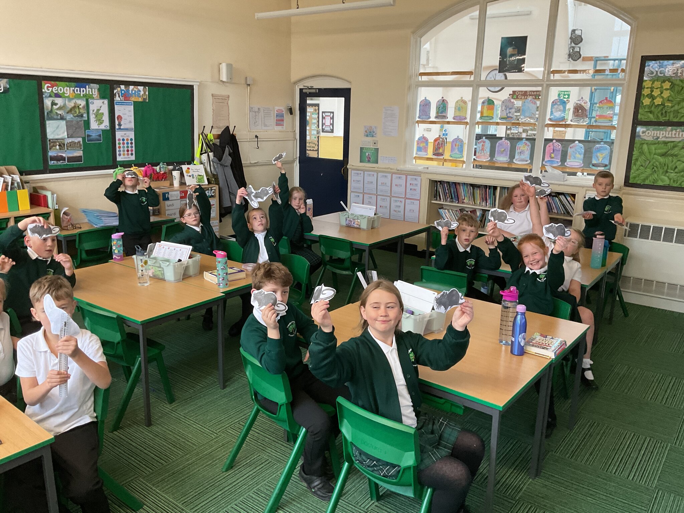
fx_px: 573
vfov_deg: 48.2
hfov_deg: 61.7
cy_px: 256
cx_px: 342
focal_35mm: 29
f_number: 1.8
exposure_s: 1/60
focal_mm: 3
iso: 125
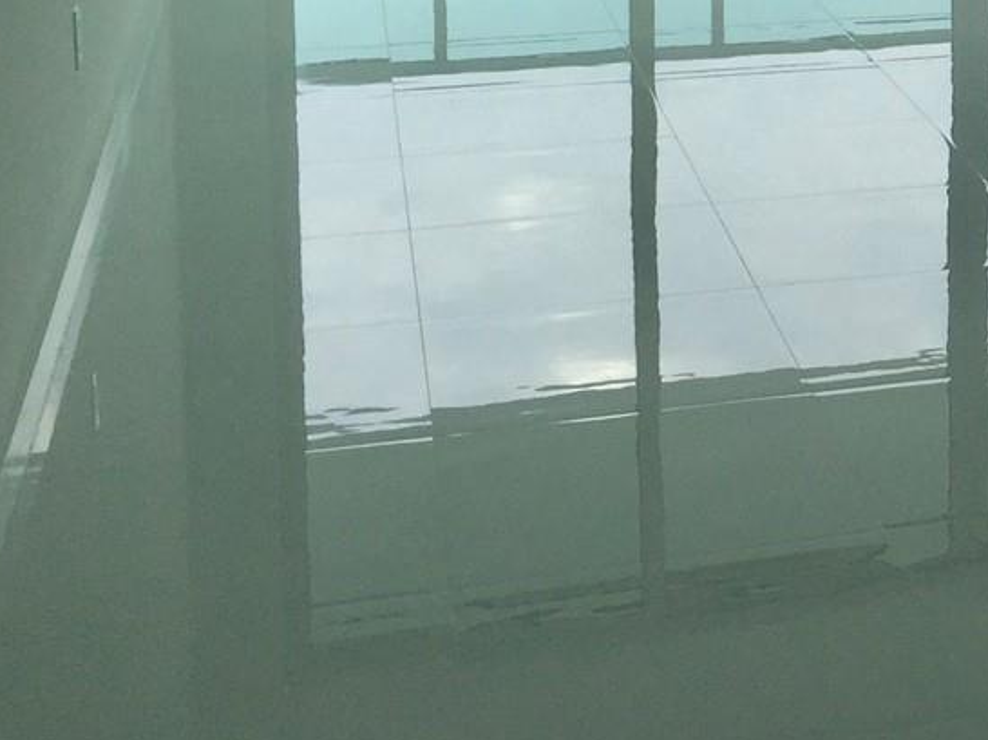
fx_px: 2425
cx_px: 1344
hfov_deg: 20.6
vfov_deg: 16.7
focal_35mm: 85
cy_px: -132
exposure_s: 1/775
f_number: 2.2
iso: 32
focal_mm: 4.15
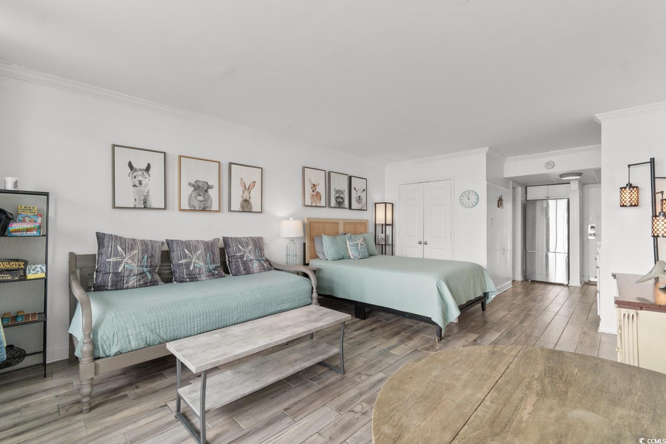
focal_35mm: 15
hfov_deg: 100.4
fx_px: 277
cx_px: 333
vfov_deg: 77.3
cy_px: 222
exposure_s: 1/5
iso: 100
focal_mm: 10
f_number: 4.5
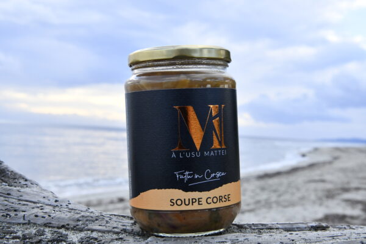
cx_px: 183
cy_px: 122
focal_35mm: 50
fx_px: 508
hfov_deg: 39.6
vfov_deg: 27.0
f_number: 16
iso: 1250
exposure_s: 1/160
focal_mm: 50
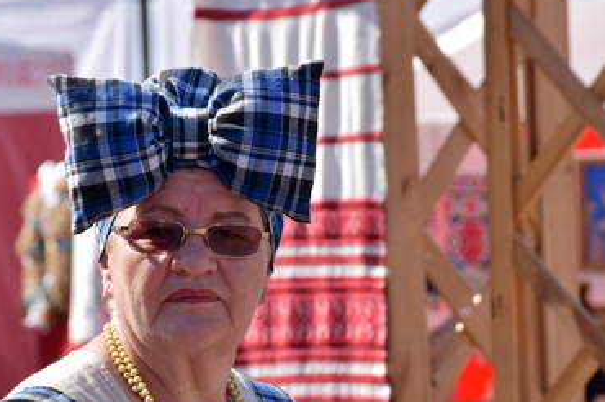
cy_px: 358
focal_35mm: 353
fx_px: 5927
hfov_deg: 5.8
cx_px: 307
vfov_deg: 3.9
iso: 180
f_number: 8
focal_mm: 116
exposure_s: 1/500
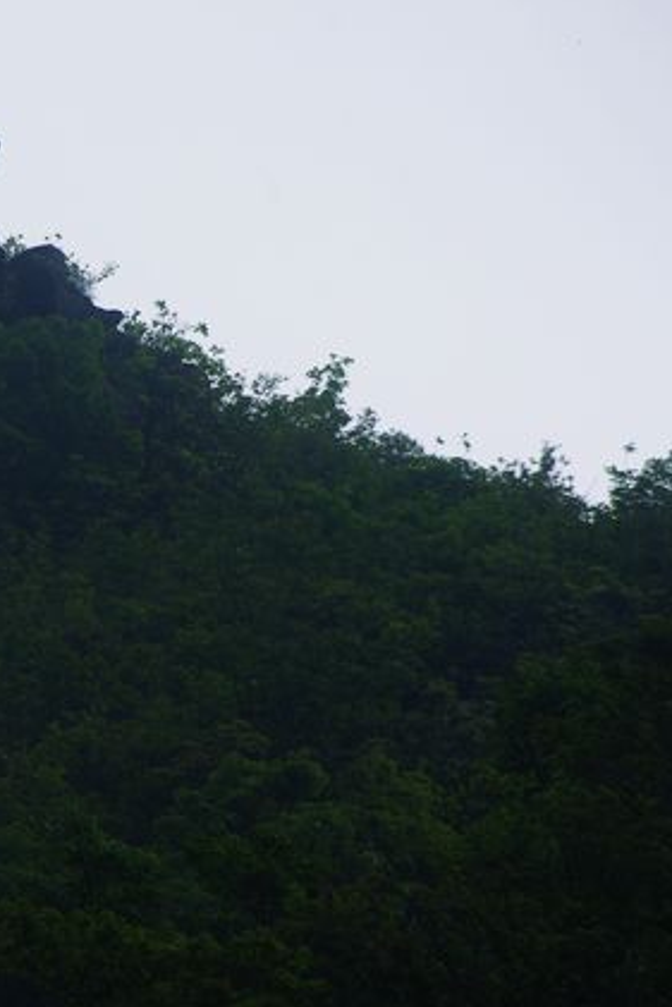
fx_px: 13959
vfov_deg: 4.1
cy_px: 476
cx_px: -55
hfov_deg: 2.8
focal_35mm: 499
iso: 100
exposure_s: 1/500
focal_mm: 200
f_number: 8
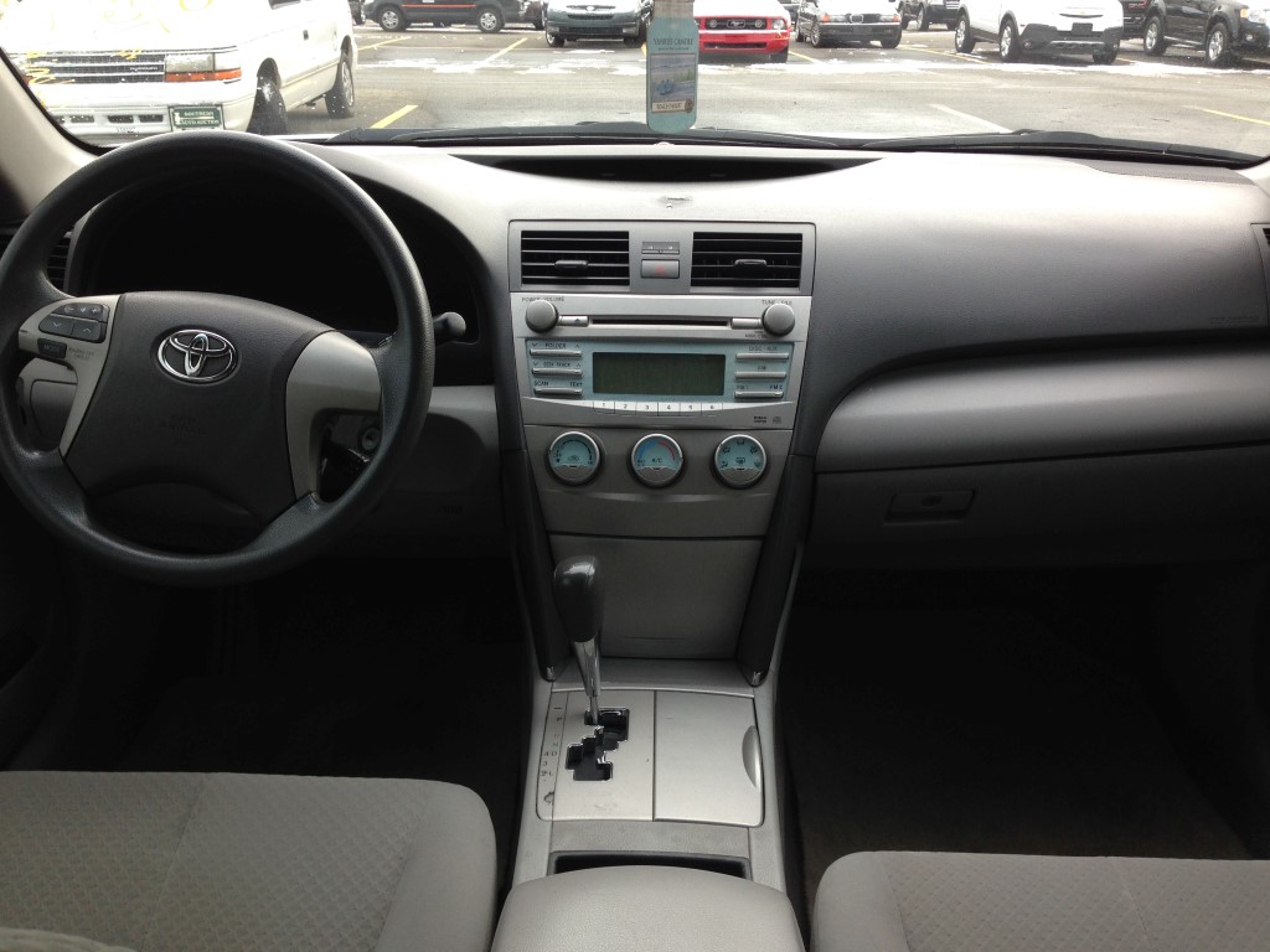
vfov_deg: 42.9
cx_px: 635
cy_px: 476
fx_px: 1211
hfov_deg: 55.4
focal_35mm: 33
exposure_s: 1/120
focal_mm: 4.12
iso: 64
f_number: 2.4
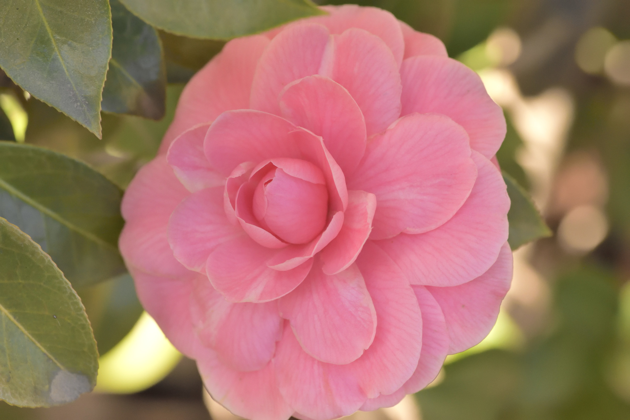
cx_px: 315
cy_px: 210
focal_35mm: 158
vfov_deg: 8.7
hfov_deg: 13.0
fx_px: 2756
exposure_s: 1/800
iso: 2200
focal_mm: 105
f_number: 7.1
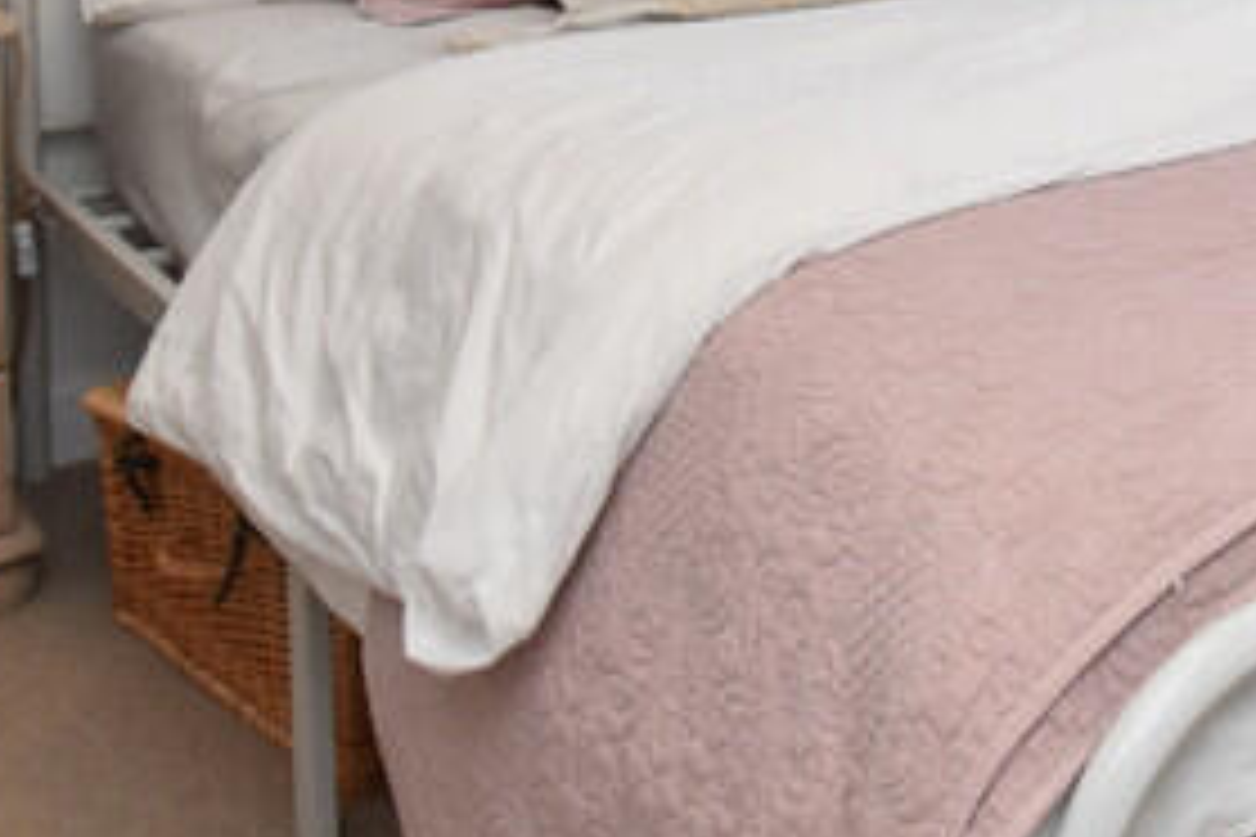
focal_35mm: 55
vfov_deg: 21.7
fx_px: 1919
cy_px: -308
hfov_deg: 32.8
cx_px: 1301
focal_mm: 10
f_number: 8
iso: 400
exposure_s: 1/60
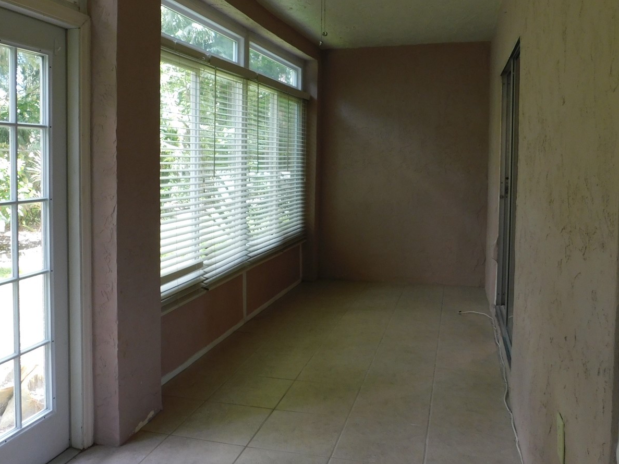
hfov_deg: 58.3
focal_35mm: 31
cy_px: 179
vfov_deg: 45.1
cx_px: 287
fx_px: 554
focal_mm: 4
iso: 125
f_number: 3
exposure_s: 1/60
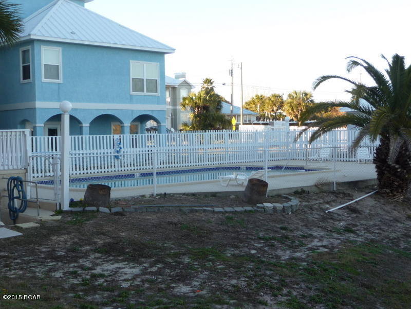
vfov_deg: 26.6
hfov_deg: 34.9
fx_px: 653
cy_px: 154
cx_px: 206
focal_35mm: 55
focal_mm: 9.3
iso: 100
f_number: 4.3
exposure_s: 1/125
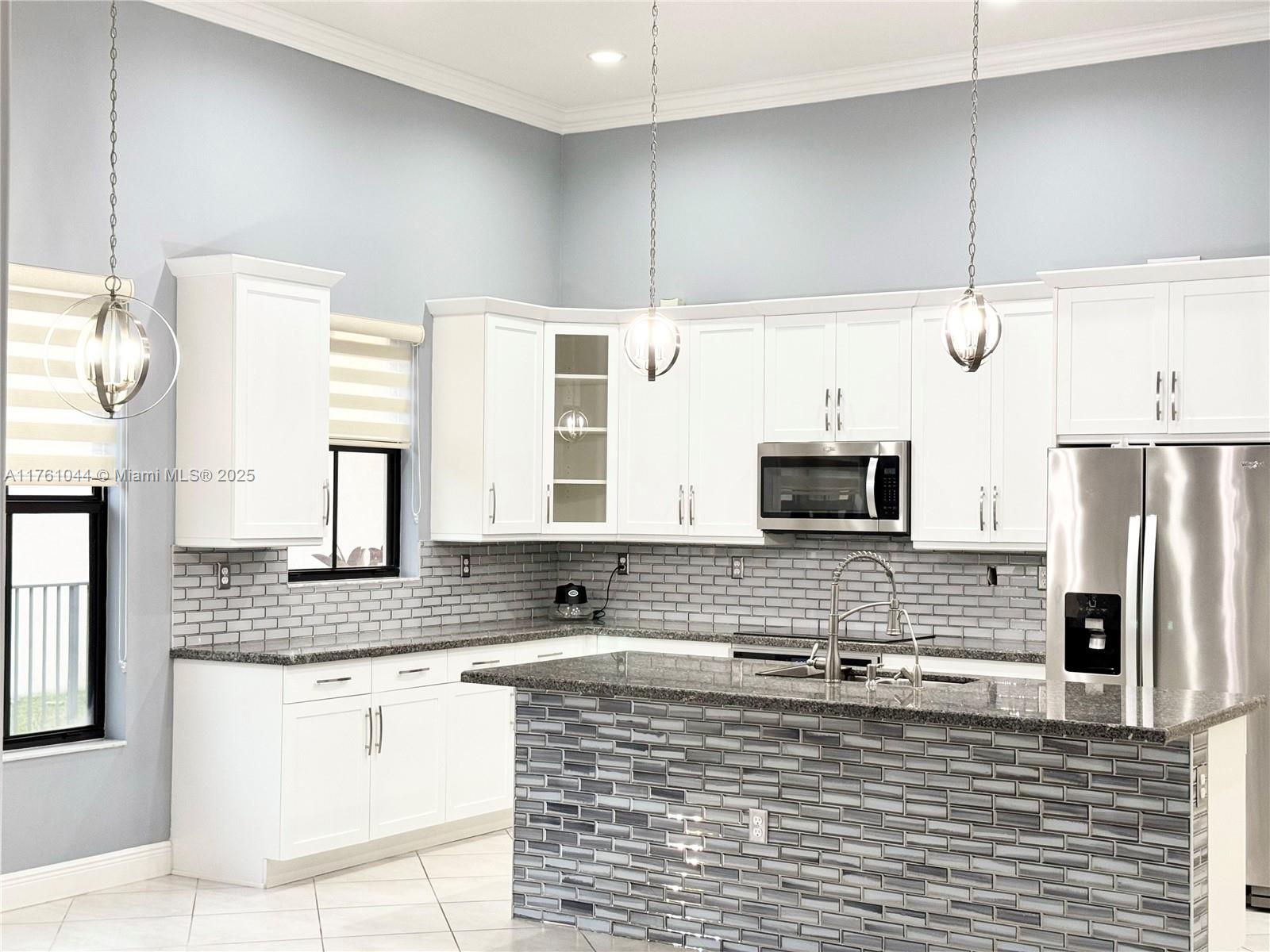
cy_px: 476
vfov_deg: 30.3
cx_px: 635
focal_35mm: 48
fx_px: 1761
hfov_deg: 39.7
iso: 80
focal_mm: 6.76
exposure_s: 1/60
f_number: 1.78
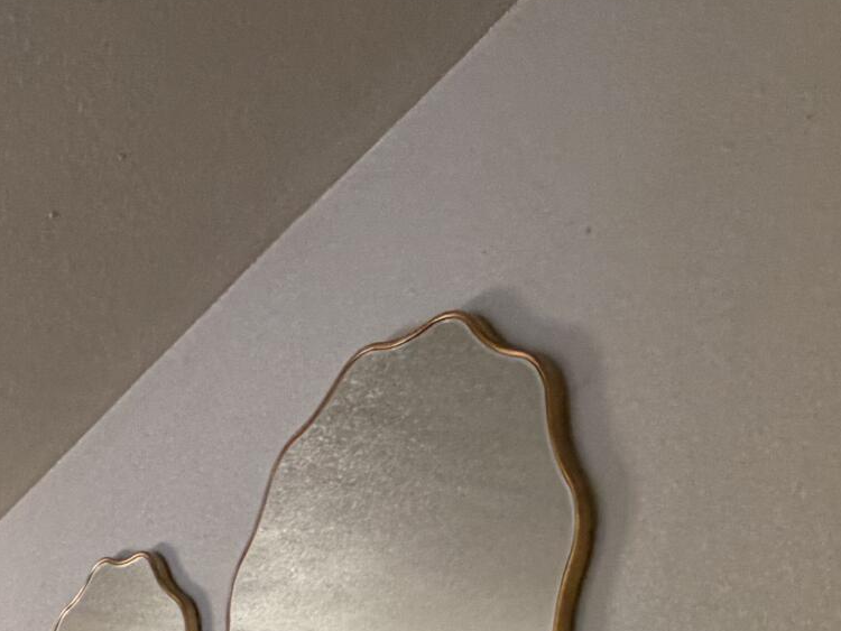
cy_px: 1138
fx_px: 1361
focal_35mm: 56
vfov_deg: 19.5
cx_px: 46
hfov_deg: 32.2
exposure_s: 1/60
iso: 250
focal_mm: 2.22
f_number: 2.2
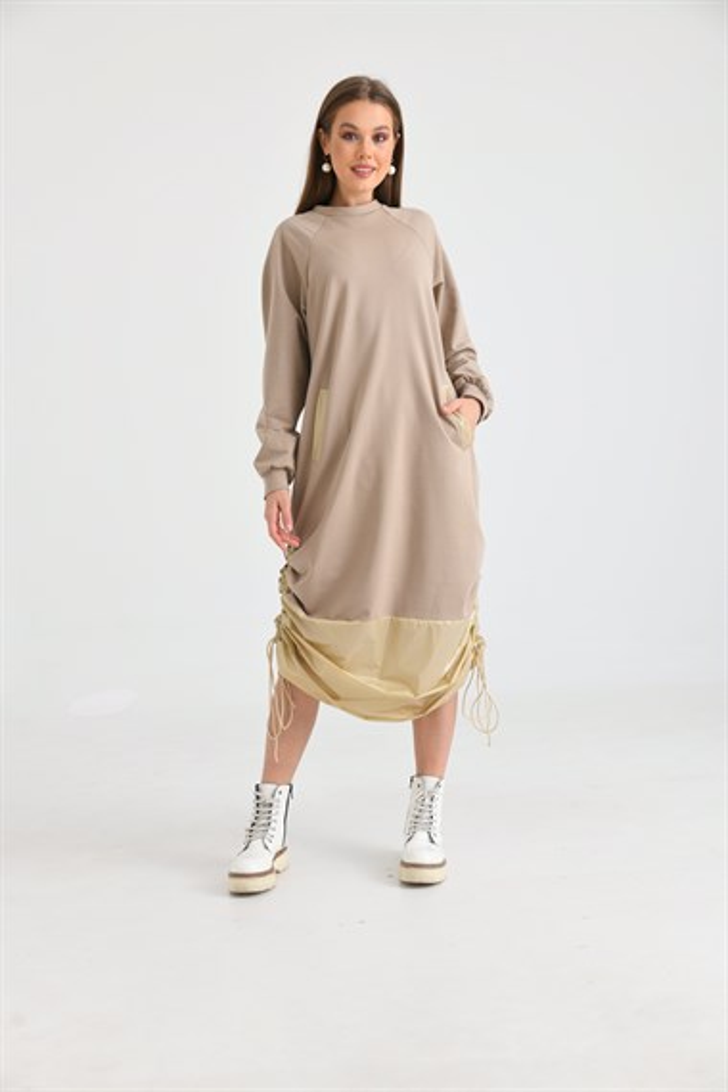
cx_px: 364
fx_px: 1395
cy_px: 546
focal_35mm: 46
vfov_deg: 42.7
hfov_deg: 29.2
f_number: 5.6
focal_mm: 46
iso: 100
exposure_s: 1/125
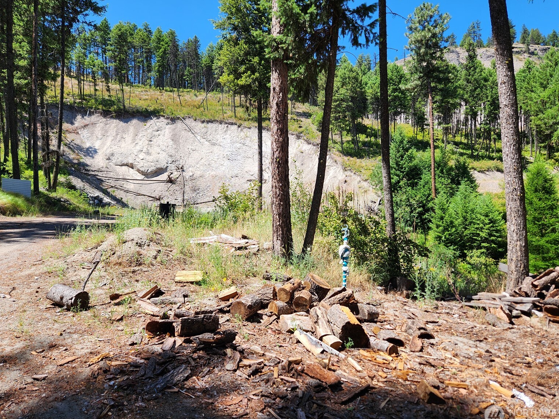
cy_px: 211
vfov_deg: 56.8
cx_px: 287
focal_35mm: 24
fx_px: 388
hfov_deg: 71.6
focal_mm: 5.4
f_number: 1.8
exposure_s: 1/805
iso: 20
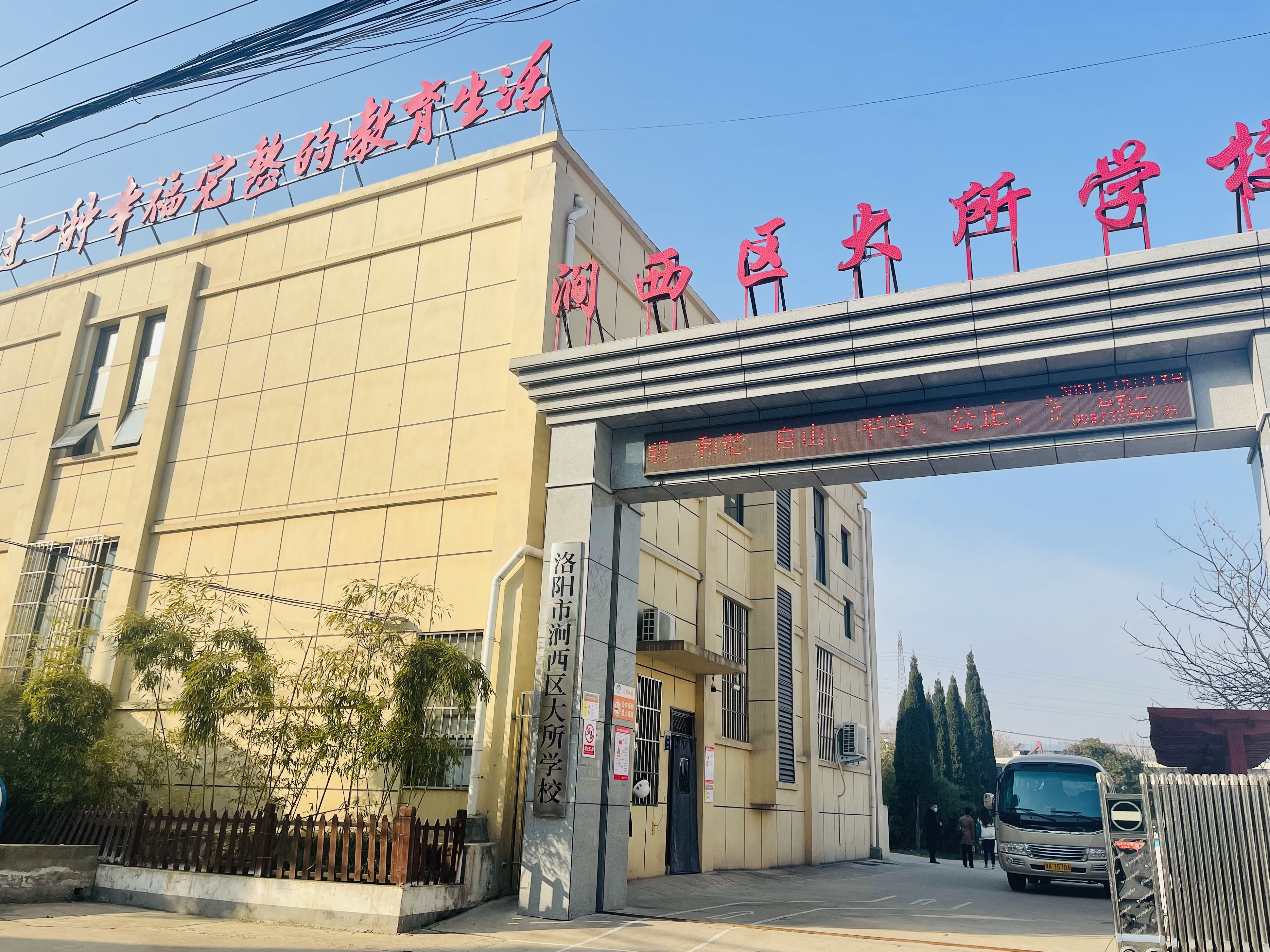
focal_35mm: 27
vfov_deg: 51.4
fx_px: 991
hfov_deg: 65.3
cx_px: 639
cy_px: 476
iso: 32
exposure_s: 1/4049
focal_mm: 5.1
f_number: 1.6
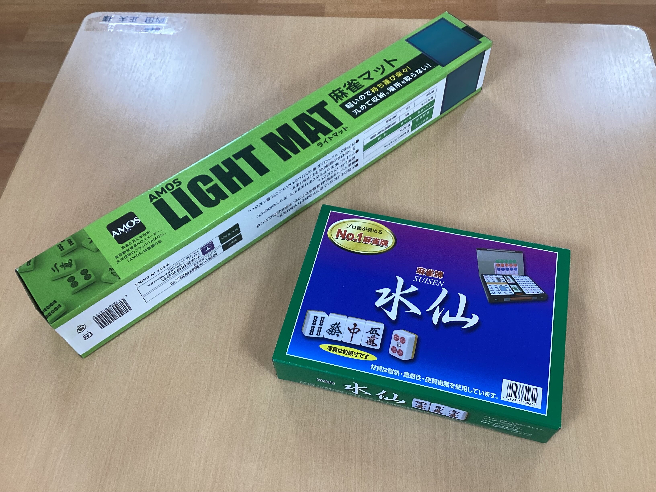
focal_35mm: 31
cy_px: 246
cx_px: 328
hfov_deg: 58.4
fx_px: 587
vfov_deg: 45.4
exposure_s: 1/60
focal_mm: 3.3
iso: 80
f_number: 2.4
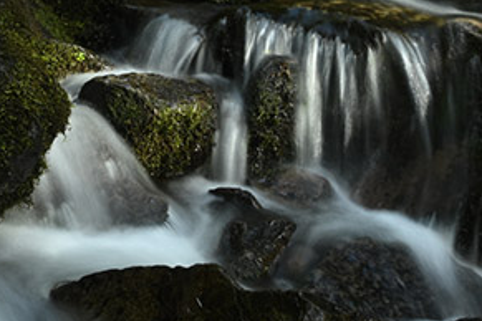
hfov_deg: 20.4
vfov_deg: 13.4
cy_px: -272
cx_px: -154
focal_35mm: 91
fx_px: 1215
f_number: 13
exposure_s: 1
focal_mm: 16.5
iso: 100
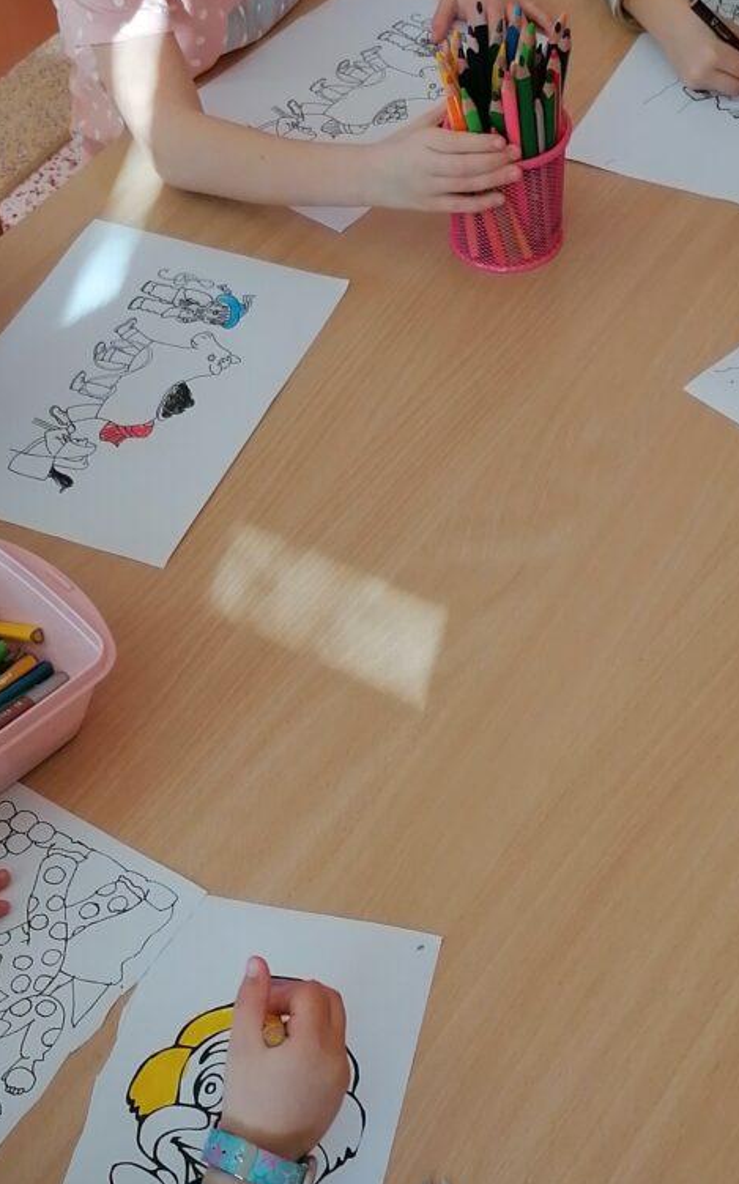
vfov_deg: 33.5
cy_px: 544
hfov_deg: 21.3
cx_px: 384
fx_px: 1967
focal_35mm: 61
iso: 100
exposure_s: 1/100
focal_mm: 4.75
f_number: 1.8
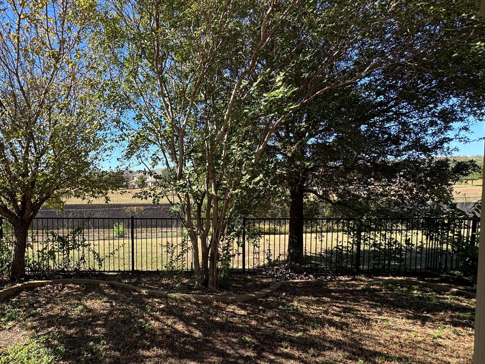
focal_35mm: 20
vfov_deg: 65.9
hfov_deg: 77.5
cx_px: 140
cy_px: 196
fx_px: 280
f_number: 2.2
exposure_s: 1/482
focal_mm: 2.22
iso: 40
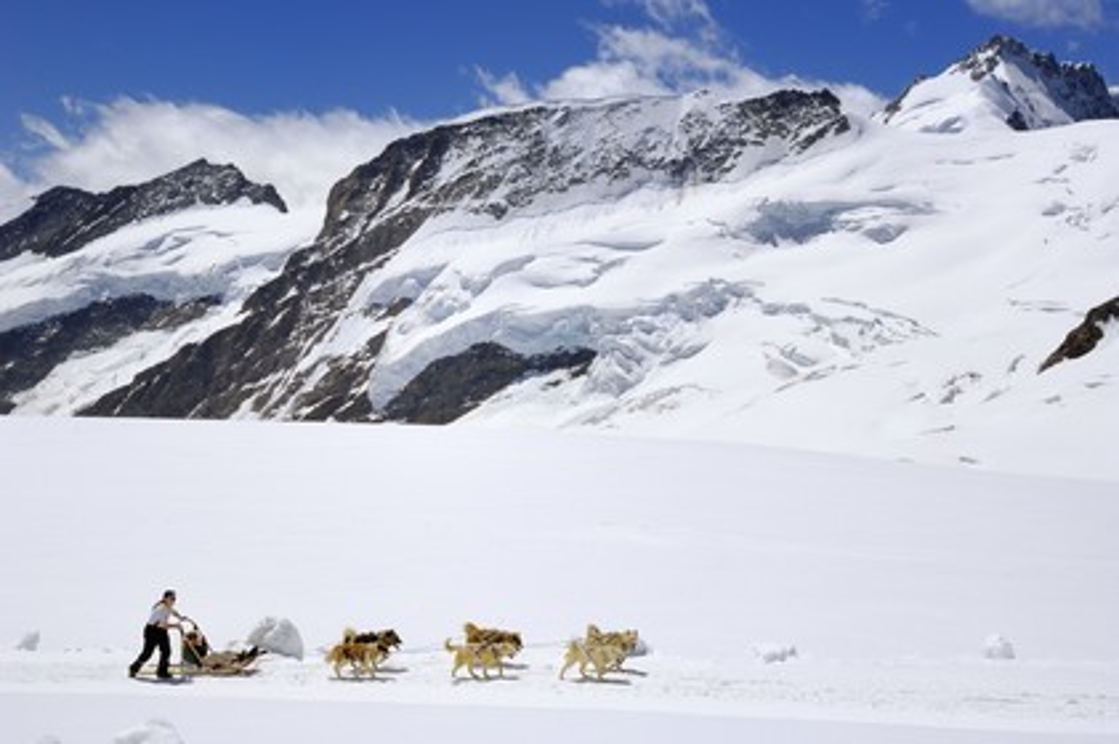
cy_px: 372
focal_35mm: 57
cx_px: 560
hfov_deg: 35.1
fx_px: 1770
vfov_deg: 23.7
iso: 100
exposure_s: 1/250
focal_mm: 38
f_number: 14
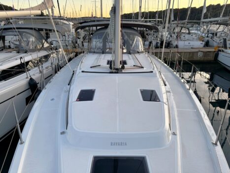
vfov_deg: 56.8
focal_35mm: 24
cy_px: 86
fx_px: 159
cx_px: 115
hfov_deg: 71.6
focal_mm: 6.86
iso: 80
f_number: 1.78
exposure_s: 1/572
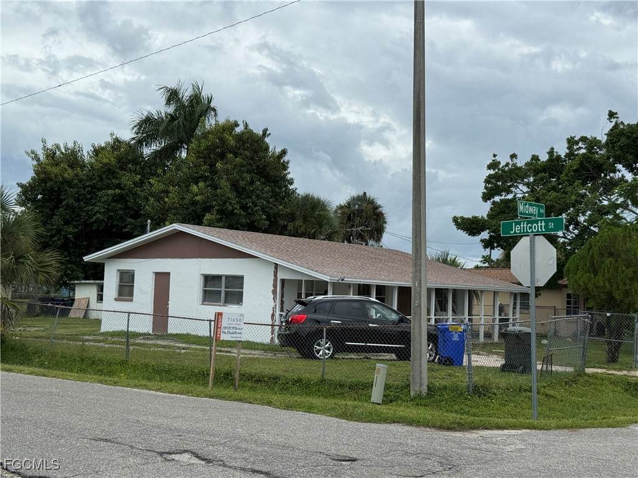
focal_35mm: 48
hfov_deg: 39.7
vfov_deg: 30.3
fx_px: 885
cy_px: 239
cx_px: 319
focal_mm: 6.76
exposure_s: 1/7143
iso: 100
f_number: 1.78
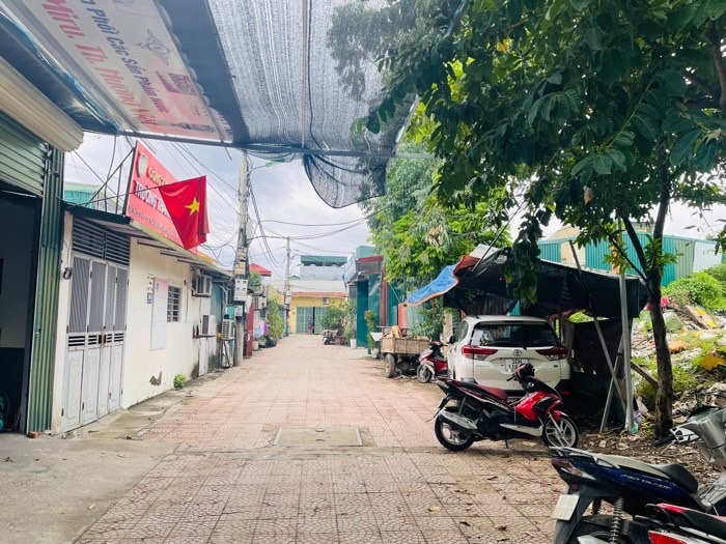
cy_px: 272
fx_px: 545
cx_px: 363
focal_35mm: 26
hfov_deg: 67.3
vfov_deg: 53.1
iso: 32
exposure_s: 1/333
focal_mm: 5.1
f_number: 1.6
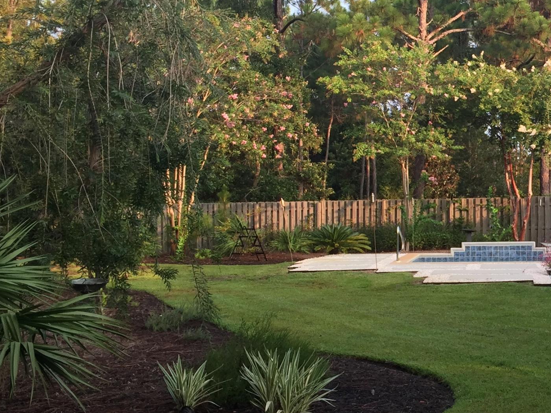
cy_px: 212
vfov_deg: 23.6
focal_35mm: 62
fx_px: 987
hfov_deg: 29.9
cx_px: 495
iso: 32
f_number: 2.2
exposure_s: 1/240
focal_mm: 4.15
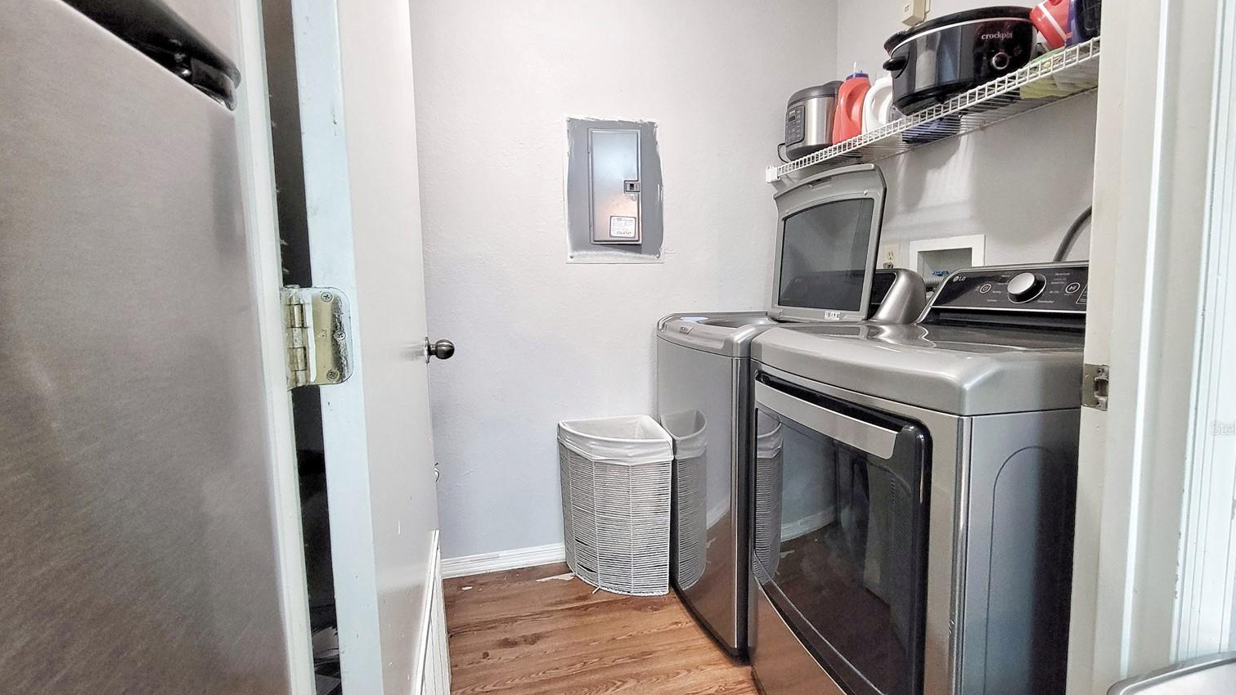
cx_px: 634
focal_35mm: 15
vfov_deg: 69.6
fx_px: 492
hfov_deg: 103.0
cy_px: 428
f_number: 2.2
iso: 640
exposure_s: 1/30
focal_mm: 2.2
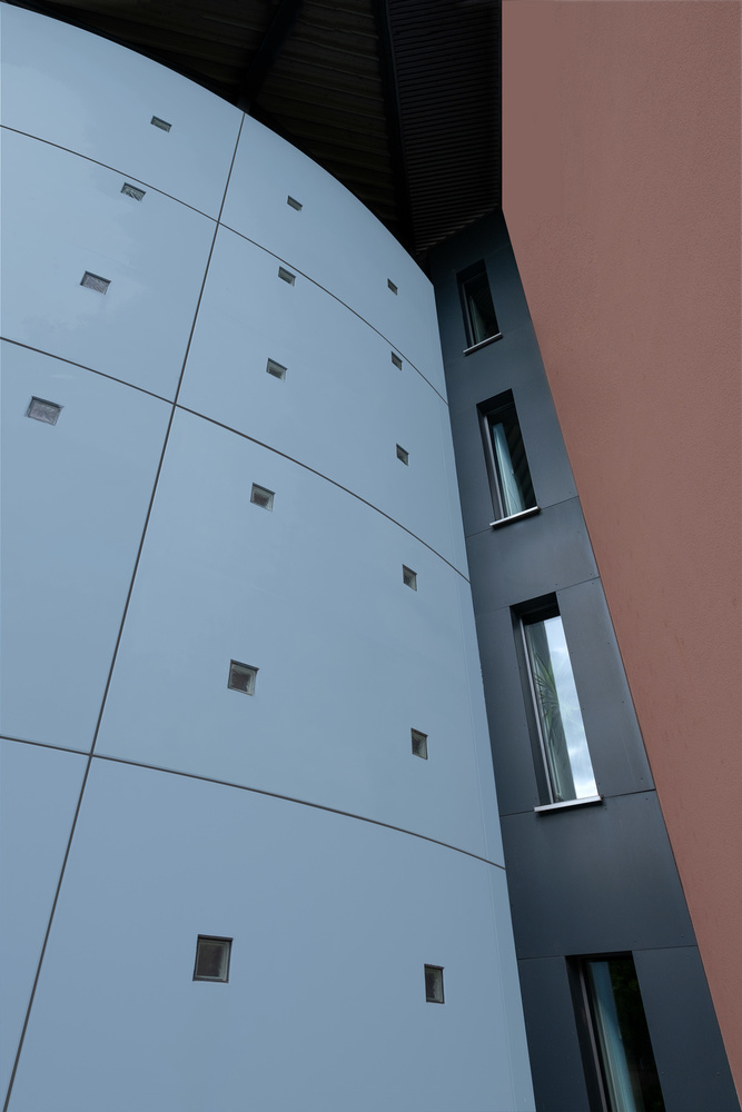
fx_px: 649
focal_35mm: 21
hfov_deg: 59.5
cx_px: 371
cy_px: 556
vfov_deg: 81.2
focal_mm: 13.8
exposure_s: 1/200
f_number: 7.1
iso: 160
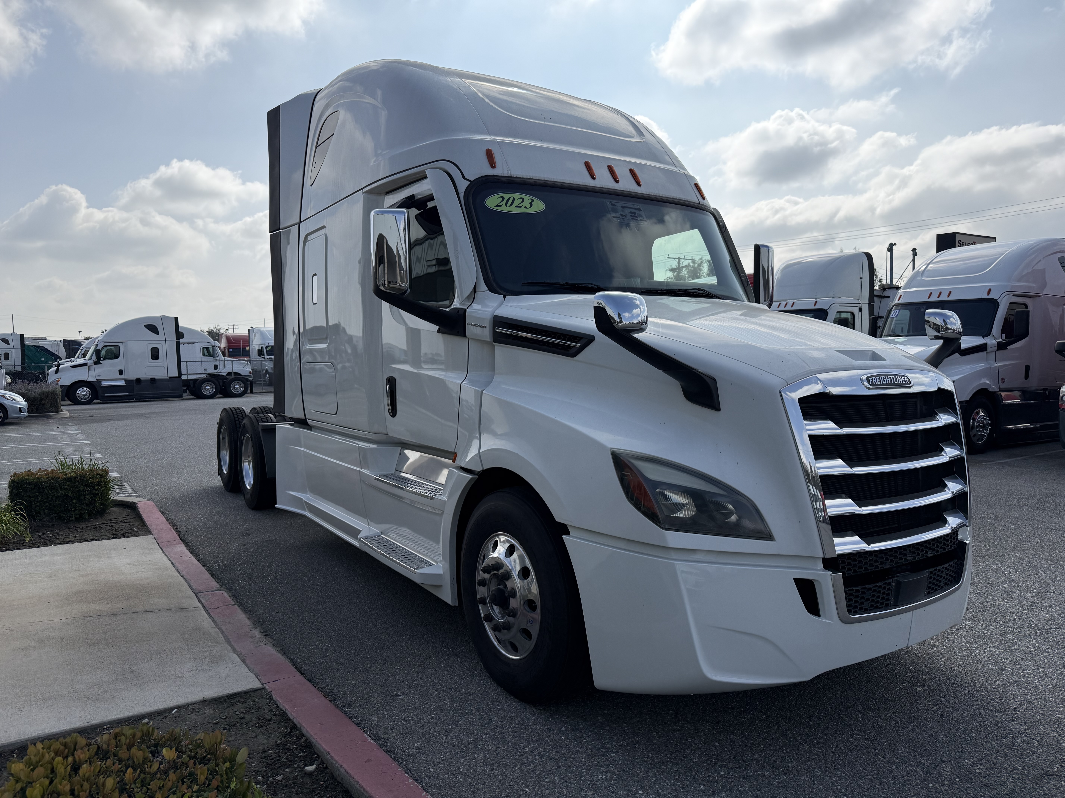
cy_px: 399
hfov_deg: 71.6
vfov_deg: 56.8
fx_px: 738
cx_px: 532
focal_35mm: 24
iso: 100
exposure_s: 1/10309
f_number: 1.78
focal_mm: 6.76
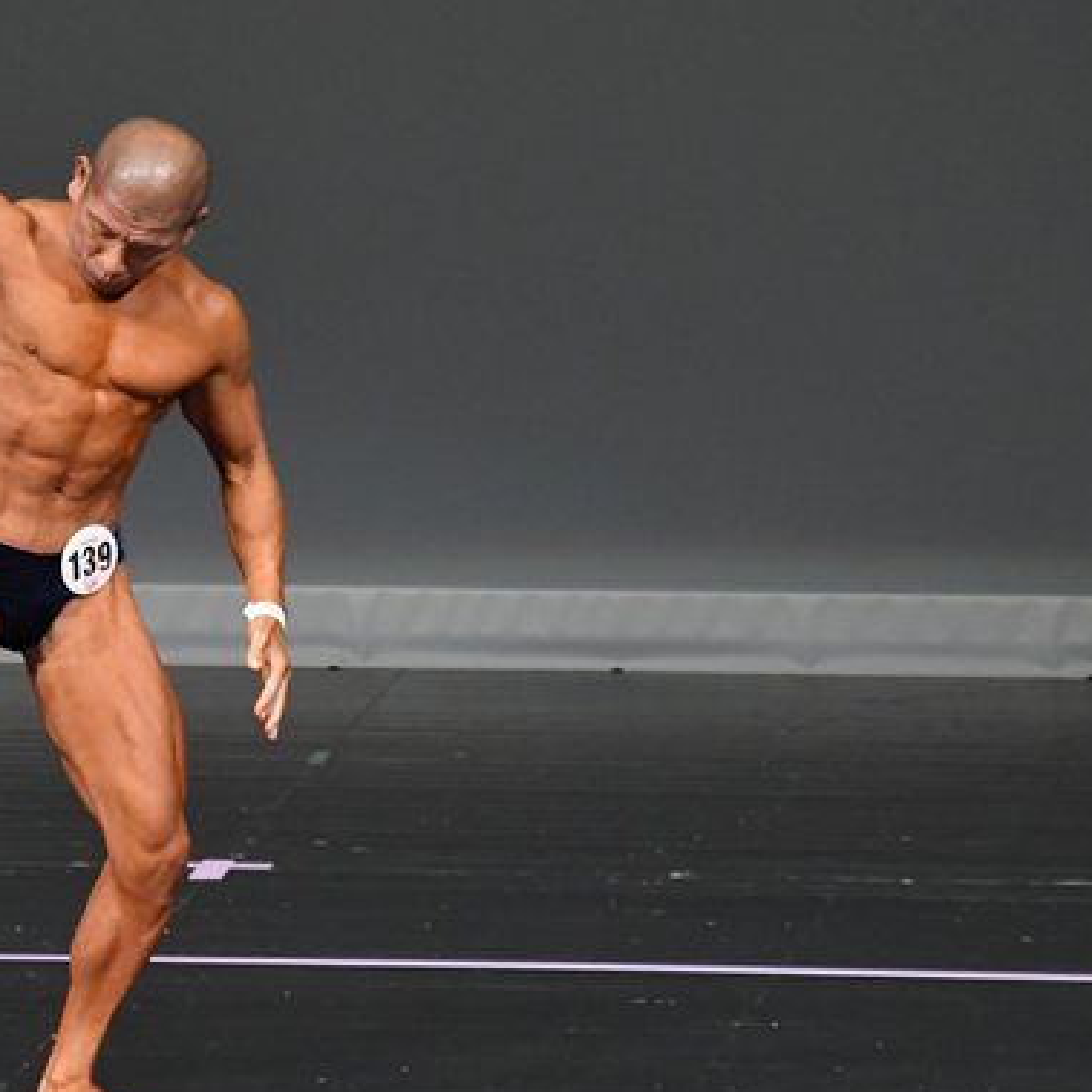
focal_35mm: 599
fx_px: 21379
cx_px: 169
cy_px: 582
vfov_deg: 2.9
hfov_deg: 2.9
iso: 4000
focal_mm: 230
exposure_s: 1/400
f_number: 5.6
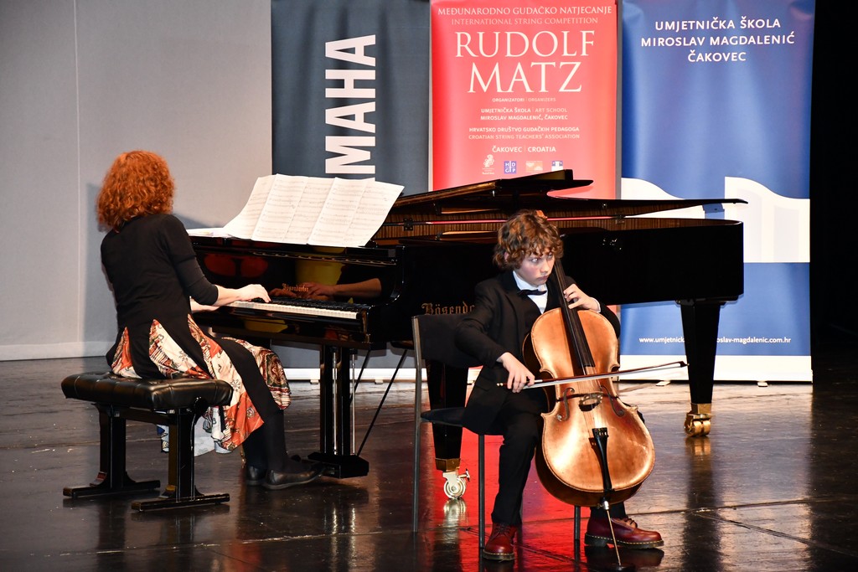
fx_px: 2860
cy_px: 286
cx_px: 429
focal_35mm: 120
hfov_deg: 17.1
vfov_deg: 11.4
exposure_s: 1/60
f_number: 5.3
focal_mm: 80
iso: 3600
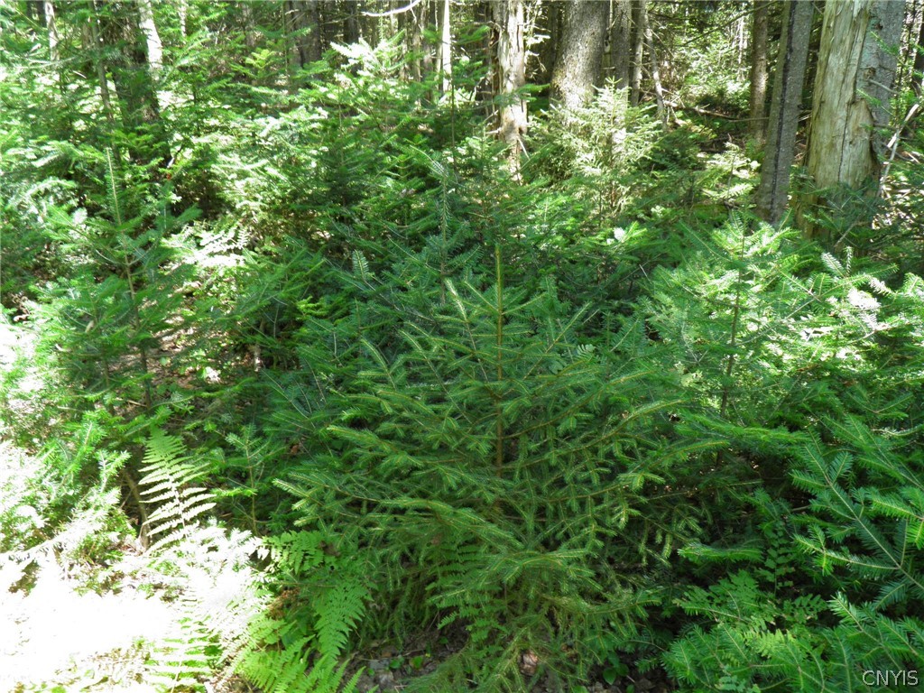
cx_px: 462
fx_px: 747
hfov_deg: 63.4
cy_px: 346
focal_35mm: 28
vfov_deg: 49.7
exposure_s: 1/30
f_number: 2.8
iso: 50
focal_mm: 4.9
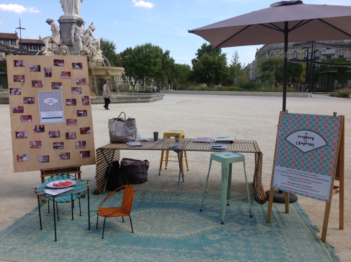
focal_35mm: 35
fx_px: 354
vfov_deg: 40.6
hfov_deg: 52.7
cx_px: 176
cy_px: 131
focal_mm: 4.28
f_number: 2.4
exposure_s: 1/1439
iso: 50
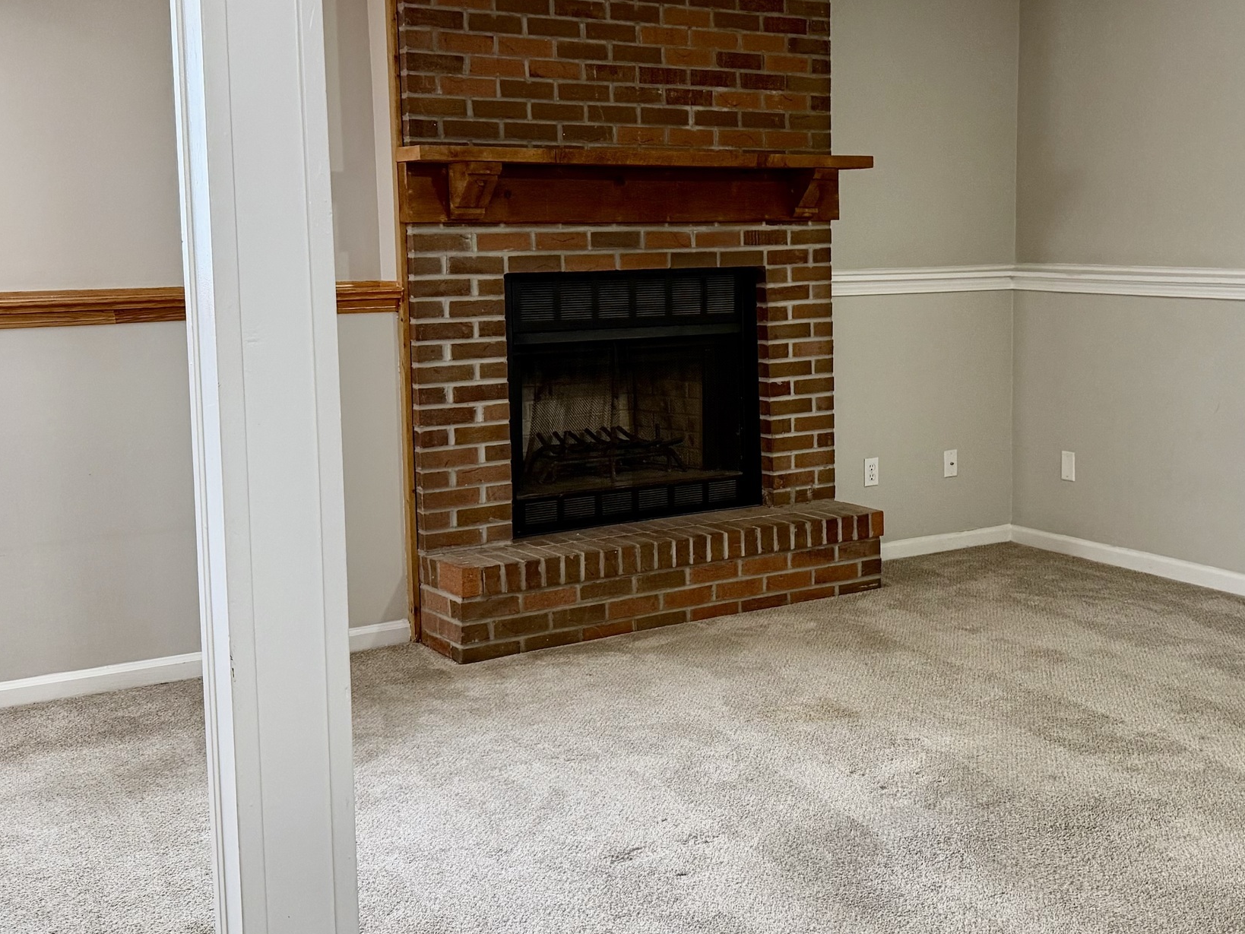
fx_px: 1619
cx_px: 836
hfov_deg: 41.5
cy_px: 396
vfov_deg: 32.1
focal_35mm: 45
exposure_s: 1/60
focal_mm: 6.76
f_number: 1.78
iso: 250
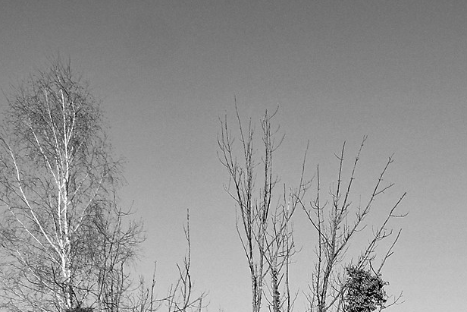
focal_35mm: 113
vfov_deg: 11.2
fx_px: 1466
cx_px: 573
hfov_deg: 17.2
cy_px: 588
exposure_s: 1/500
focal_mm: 19.2
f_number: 6.4
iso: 200
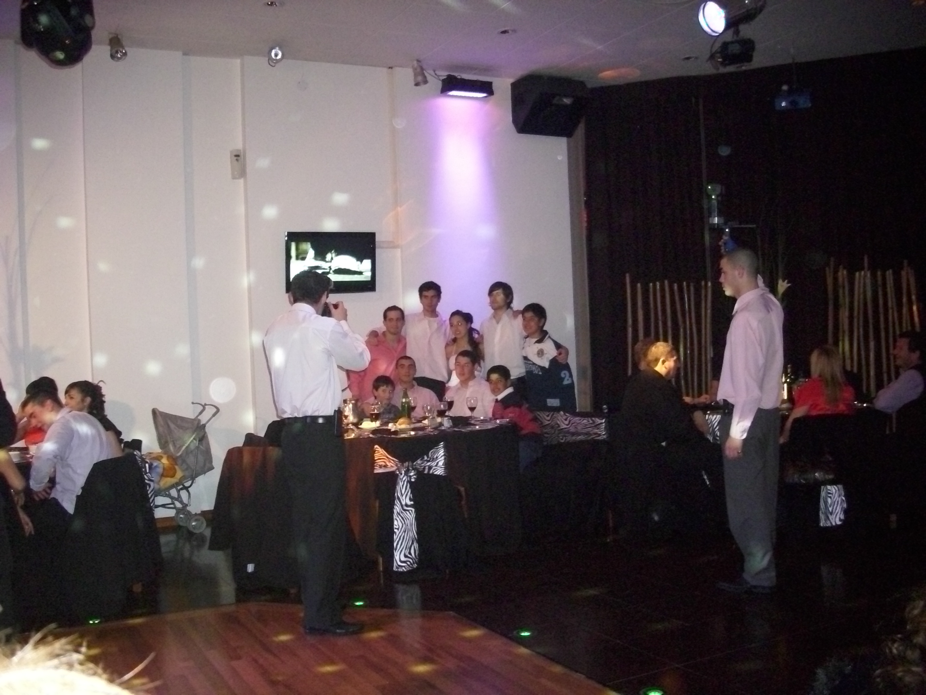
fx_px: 829
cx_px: 463
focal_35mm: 31
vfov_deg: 45.4
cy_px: 348
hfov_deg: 58.4
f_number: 2.8
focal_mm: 6.2
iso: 400
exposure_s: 1/30
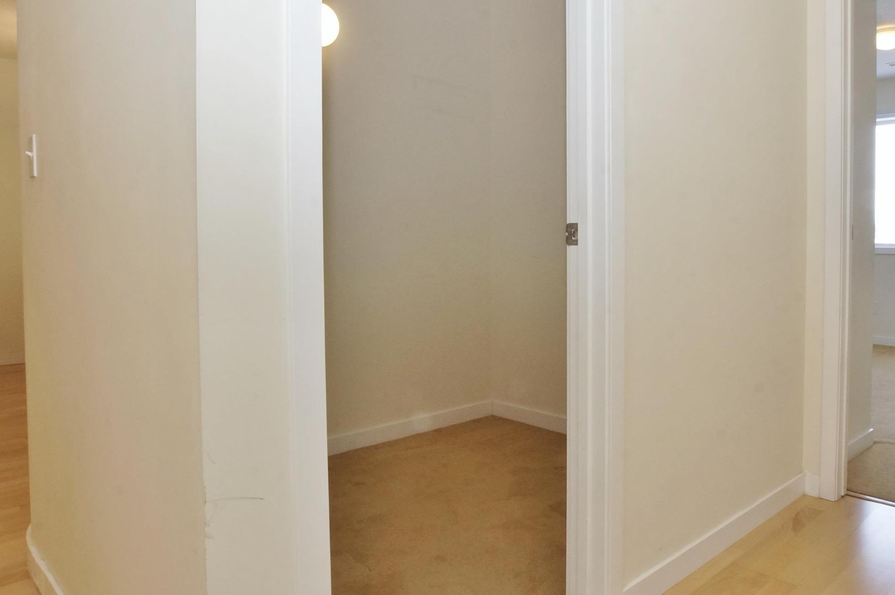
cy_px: 216
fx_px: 640
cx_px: 503
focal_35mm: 26
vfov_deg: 49.3
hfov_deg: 69.6
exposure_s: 1/8
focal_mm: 11
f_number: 16
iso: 800
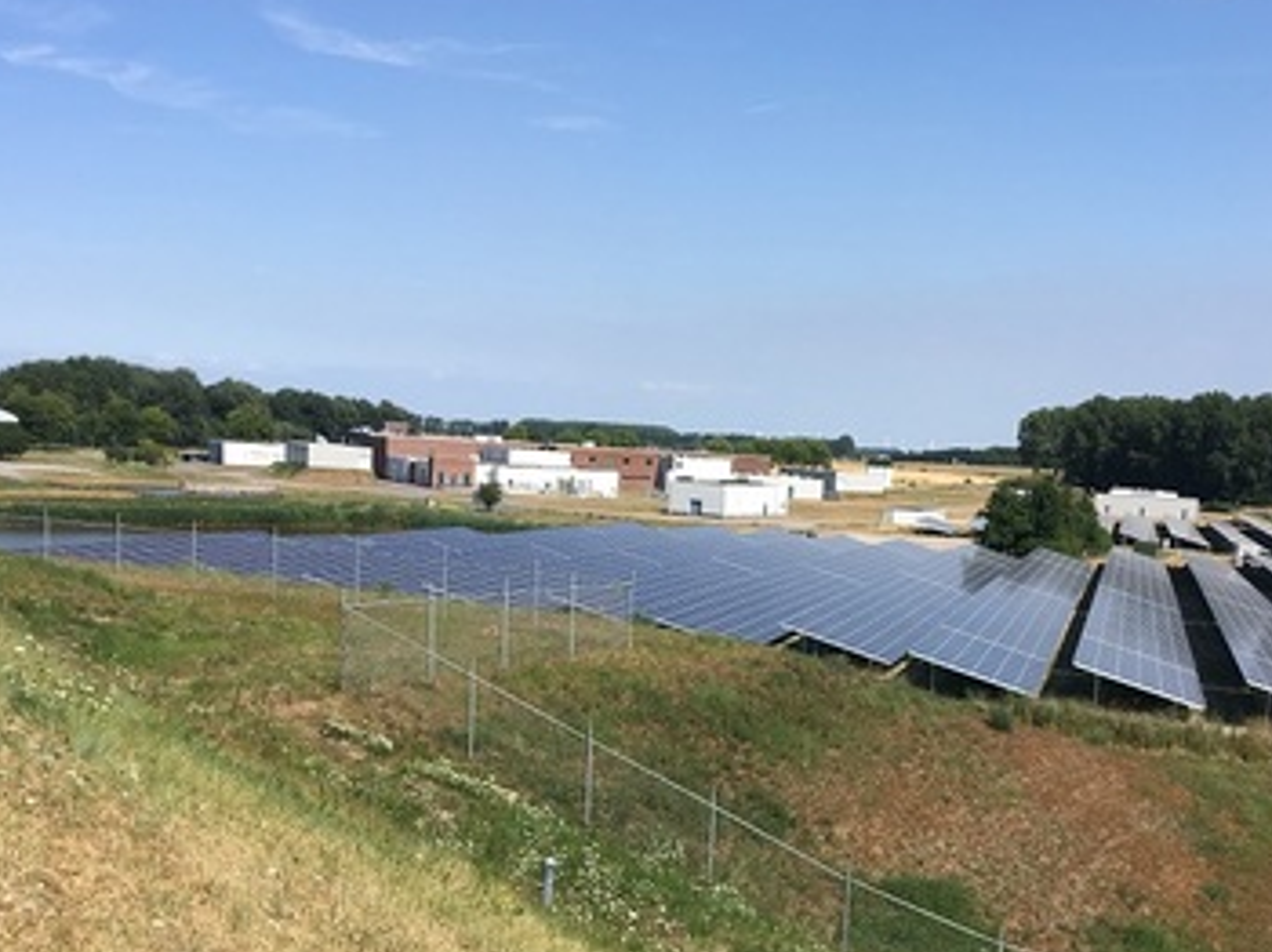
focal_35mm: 44
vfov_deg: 32.5
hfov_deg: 42.8
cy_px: 640
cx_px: 750
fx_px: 1616
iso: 25
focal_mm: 4.15
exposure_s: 1/1425
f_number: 2.2
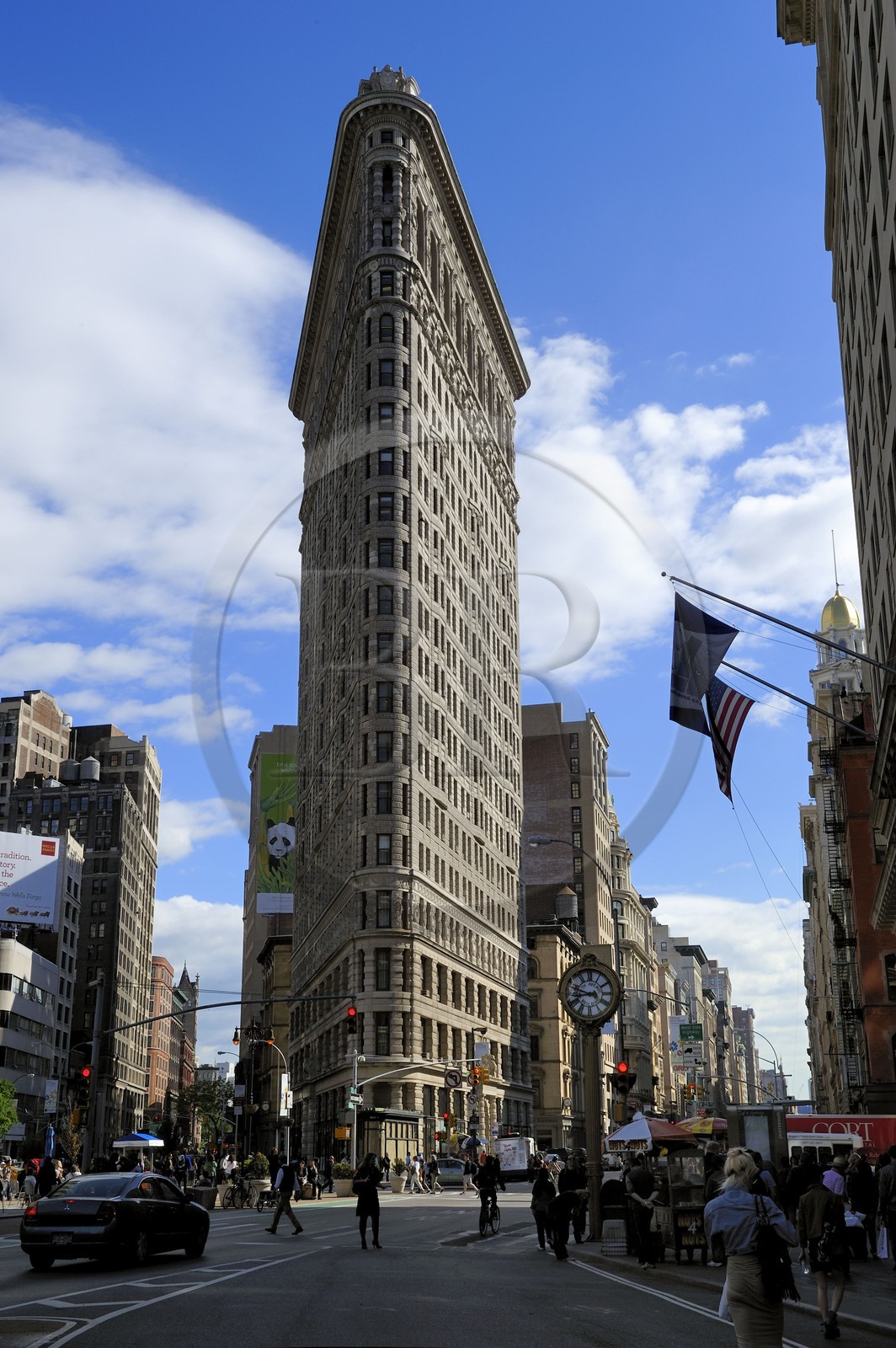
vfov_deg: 46.4
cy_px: 674
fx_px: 1571
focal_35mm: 42
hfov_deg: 31.8
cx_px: 448
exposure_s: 1/160
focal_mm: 42
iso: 200
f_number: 16
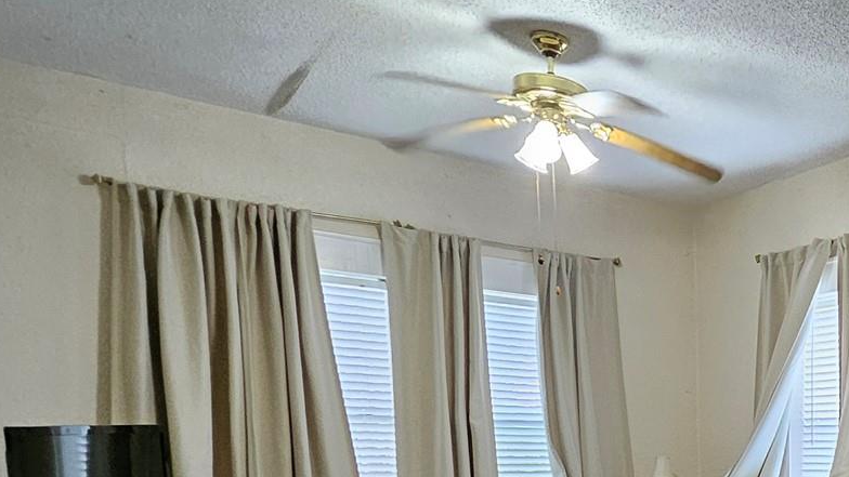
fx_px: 833
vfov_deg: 28.2
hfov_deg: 43.6
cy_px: 565
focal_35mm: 37
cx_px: 904
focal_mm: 1.74
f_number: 2.2
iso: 320
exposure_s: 1/40
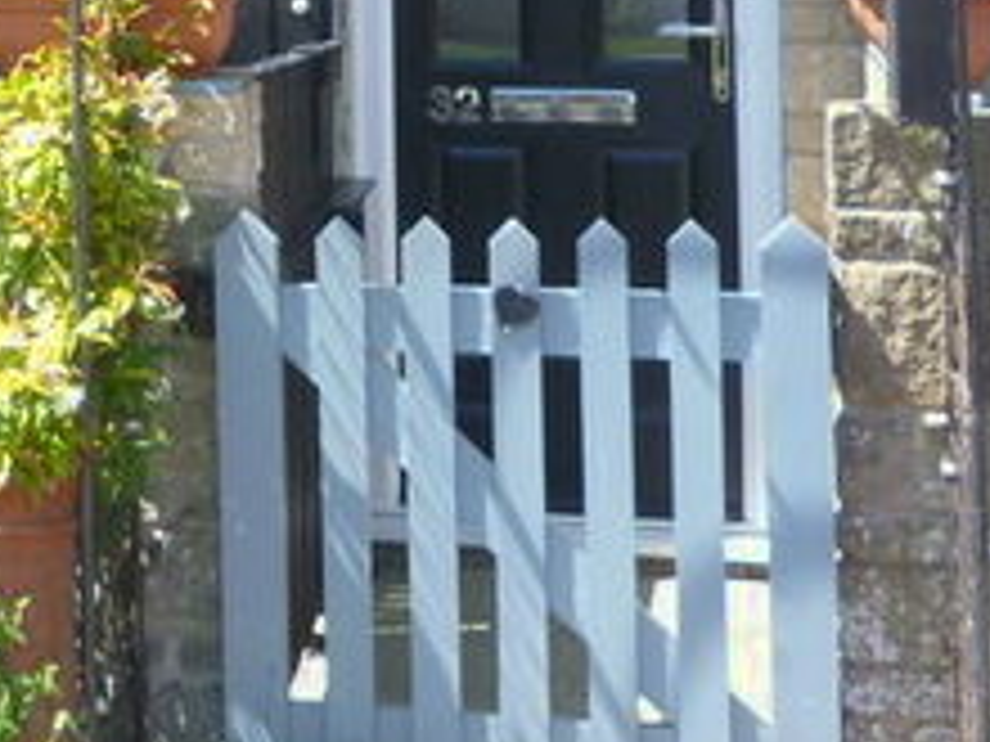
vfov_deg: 15.7
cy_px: -250
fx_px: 2545
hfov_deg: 20.9
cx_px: -117
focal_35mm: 89
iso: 100
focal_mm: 5
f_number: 2.8
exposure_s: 1/400
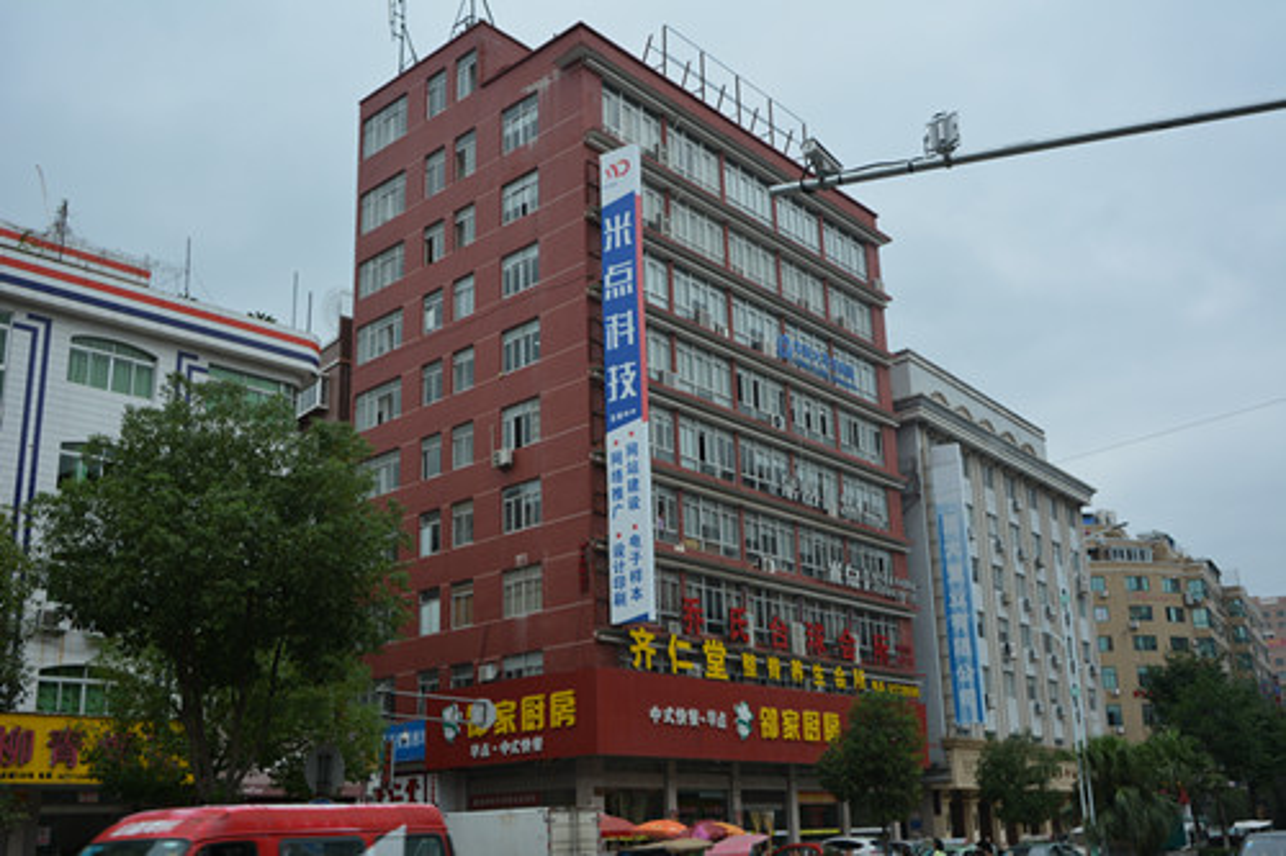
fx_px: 1339
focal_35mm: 38
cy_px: 428
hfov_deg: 51.3
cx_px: 643
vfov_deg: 35.5
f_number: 5.6
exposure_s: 1/125
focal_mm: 25
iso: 100
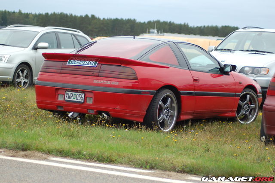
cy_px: 92
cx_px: 138
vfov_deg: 13.0
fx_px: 802
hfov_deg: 19.5
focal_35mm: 105
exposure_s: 1/200
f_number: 4
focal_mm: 70
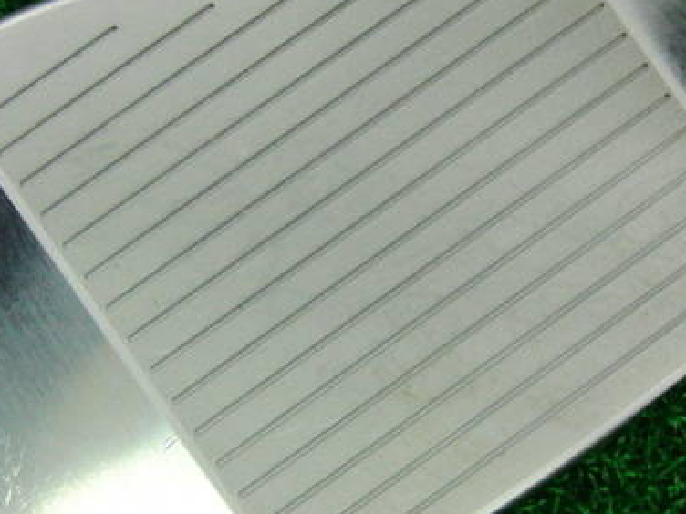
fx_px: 1248
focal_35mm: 63
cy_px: 242
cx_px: 356
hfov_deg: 30.7
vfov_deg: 23.3
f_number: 3.6
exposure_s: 1/50
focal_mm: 6.42
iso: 400
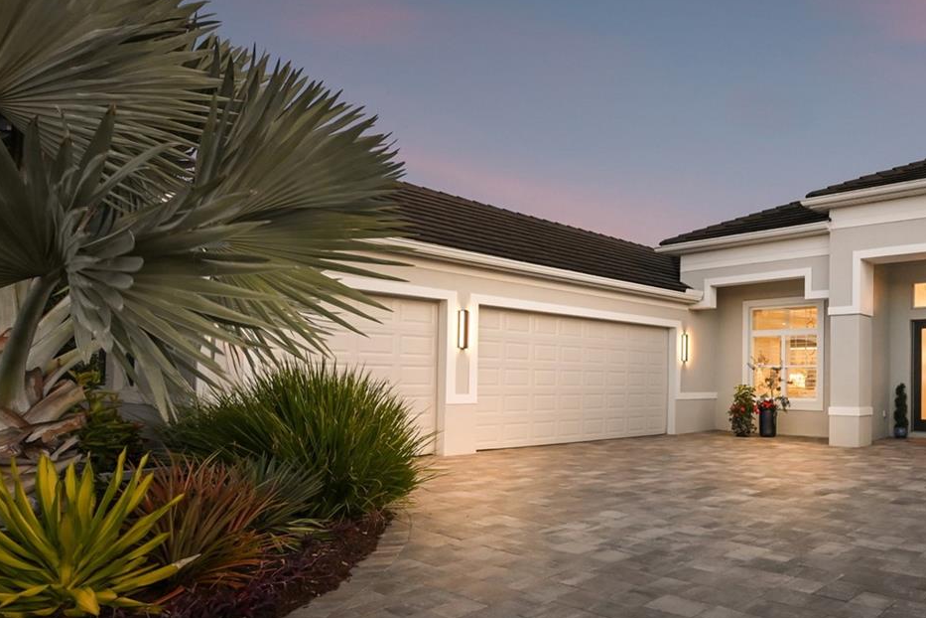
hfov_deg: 66.1
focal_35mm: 24
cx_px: 757
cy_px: 375
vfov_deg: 52.7
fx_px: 617
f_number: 8
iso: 3200
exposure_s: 1/40
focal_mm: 14
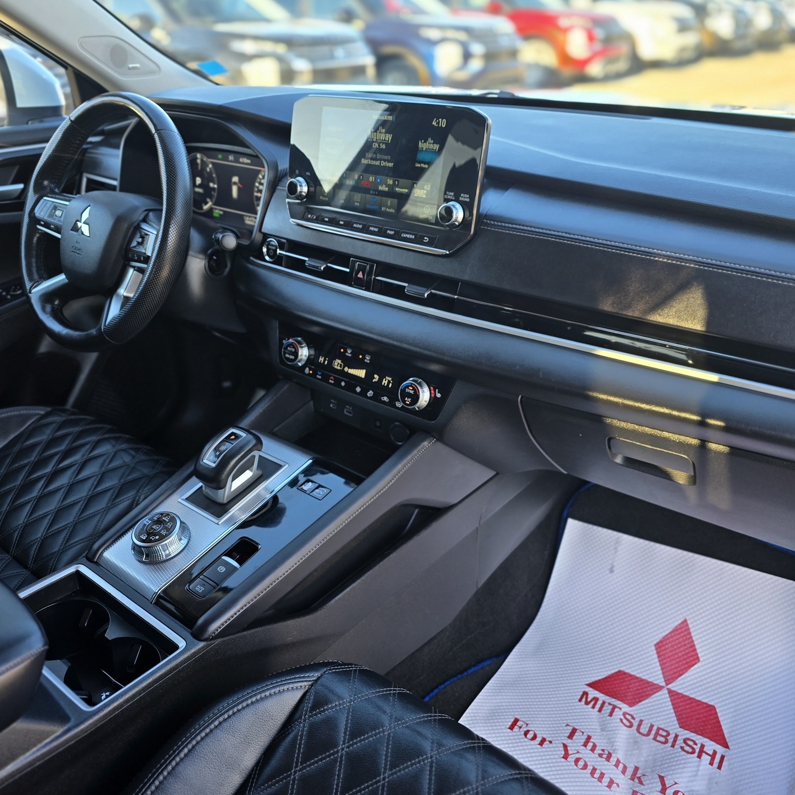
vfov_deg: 57.3
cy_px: 387
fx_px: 728
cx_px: 377
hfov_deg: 57.3
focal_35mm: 28
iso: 40
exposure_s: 1/120
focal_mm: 6.3
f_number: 1.7
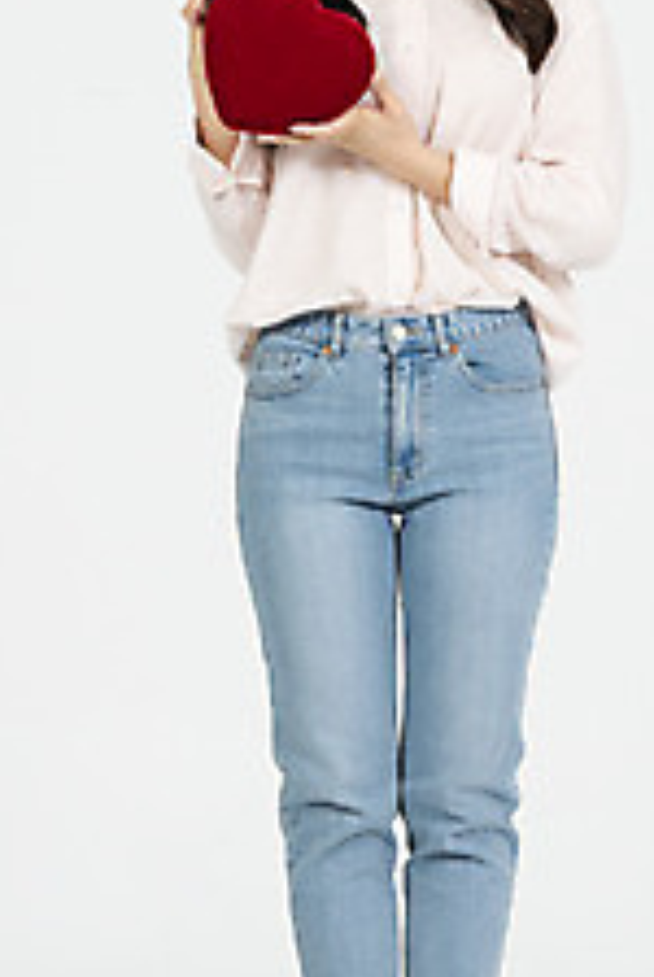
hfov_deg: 7.6
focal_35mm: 182
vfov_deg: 11.3
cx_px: 403
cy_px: 427
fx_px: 4944
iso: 100
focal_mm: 102
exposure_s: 1/125
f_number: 13
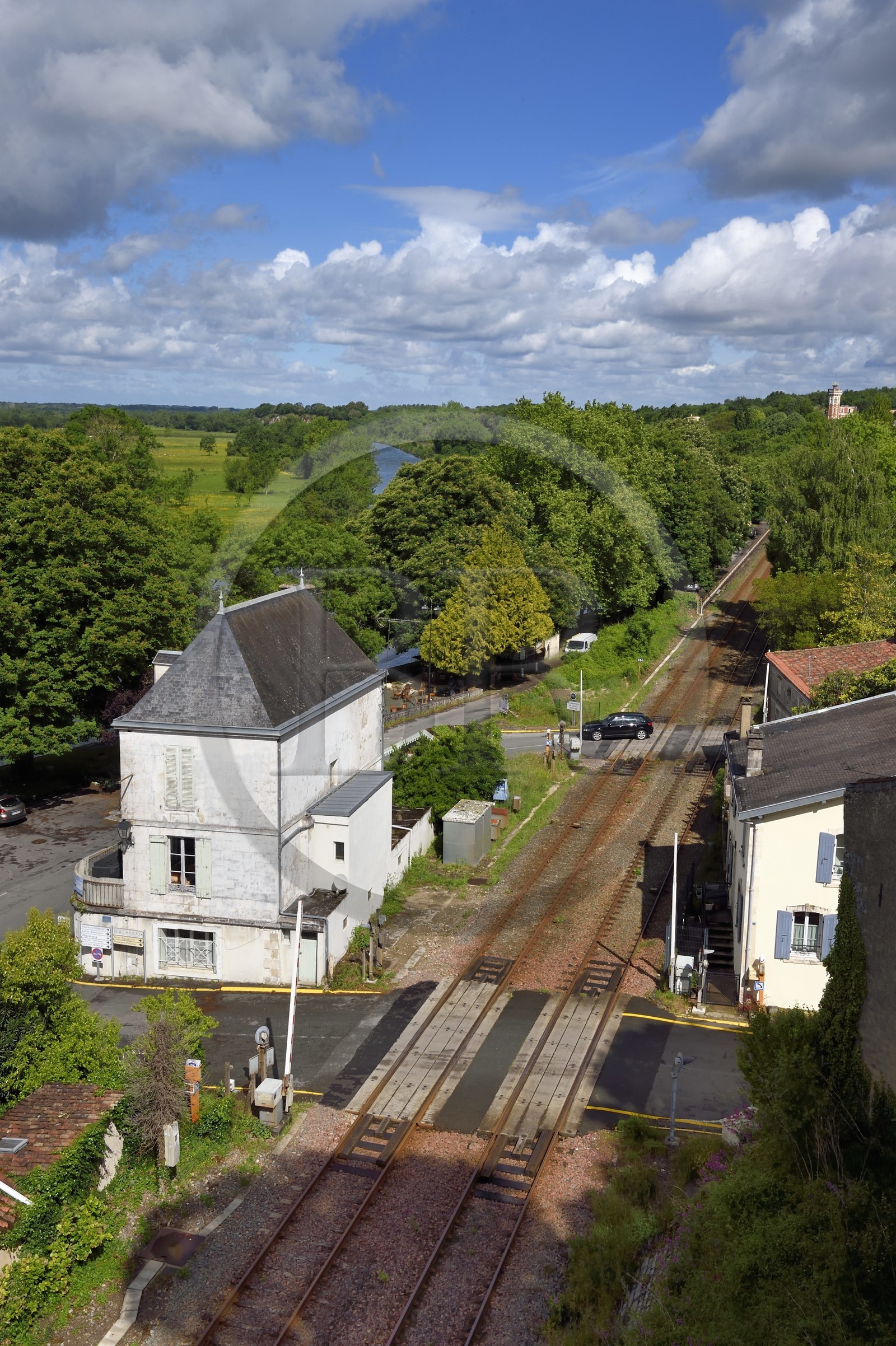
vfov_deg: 53.2
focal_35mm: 36
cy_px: 673
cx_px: 448
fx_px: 1345
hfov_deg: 36.8
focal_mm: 36
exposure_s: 1/250
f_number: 20
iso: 200
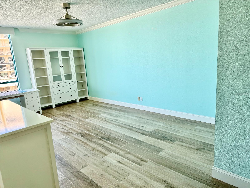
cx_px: 125
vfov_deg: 56.8
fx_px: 173
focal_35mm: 24
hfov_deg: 71.6
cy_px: 94
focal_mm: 6.76
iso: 64
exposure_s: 1/163
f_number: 1.78
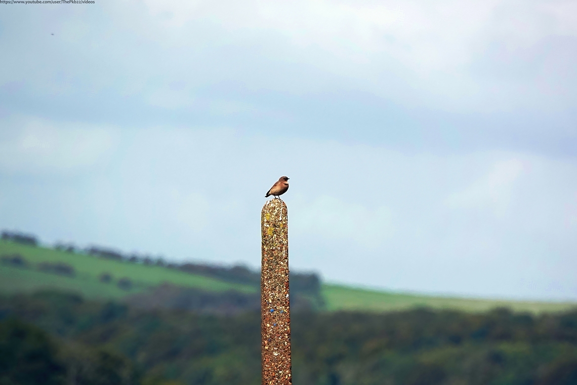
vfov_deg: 2.3
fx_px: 9616
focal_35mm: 600
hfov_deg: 3.4
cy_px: 192
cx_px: 288
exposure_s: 1/1000
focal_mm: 220
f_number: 5.6
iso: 100
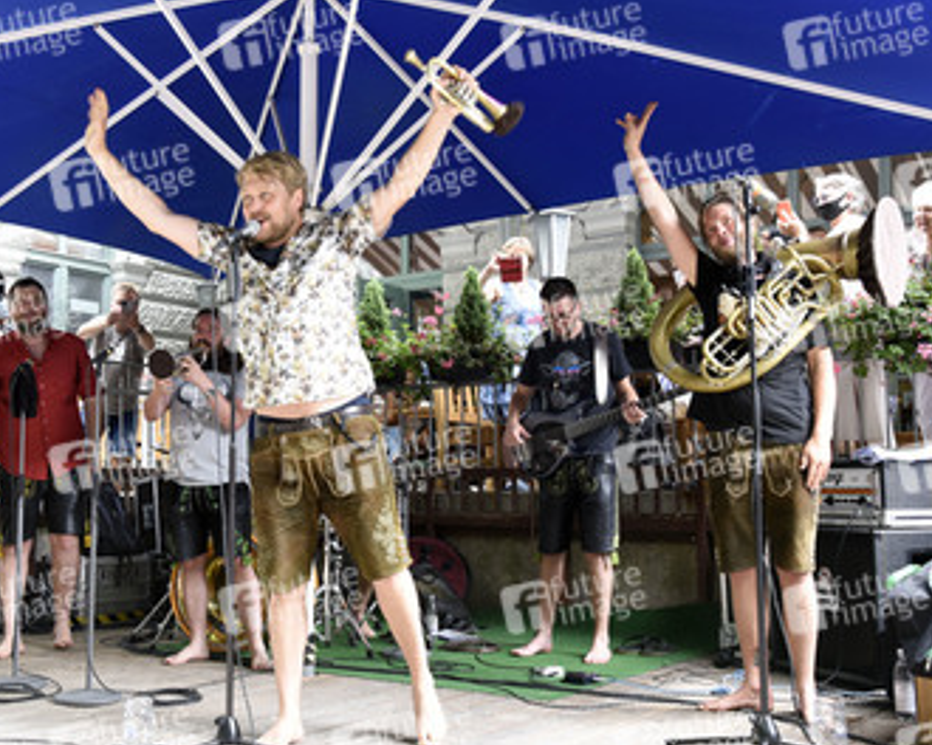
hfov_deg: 44.3
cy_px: 389
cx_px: 329
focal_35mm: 41
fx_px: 1131
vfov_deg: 36.5
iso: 1000
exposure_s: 1/80
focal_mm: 32
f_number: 6.3
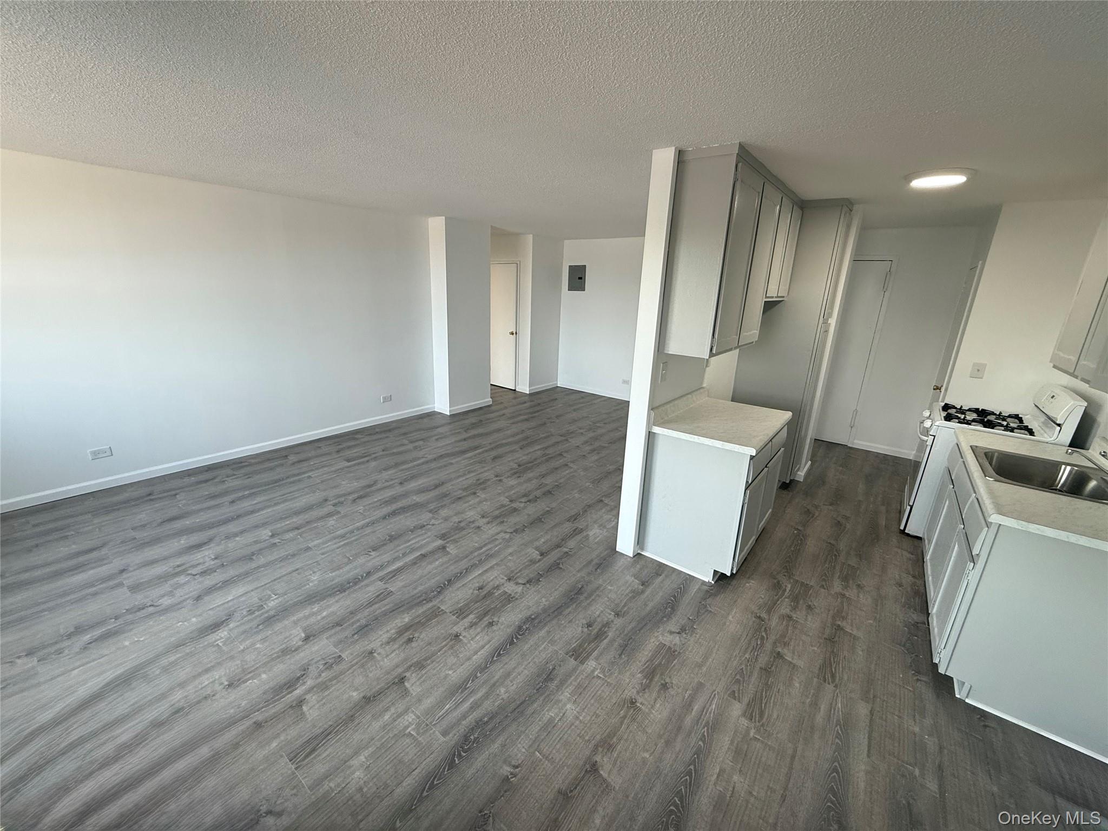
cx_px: 554
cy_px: 416
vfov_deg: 85.7
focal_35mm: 14
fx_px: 448
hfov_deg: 102.1
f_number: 2.2
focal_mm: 2.22
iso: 125
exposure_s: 1/120
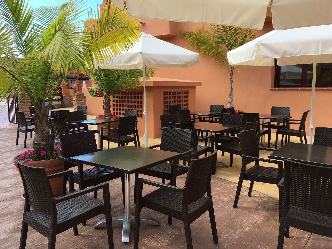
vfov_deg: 48.2
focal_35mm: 29
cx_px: 166
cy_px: 124
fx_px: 278
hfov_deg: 61.7
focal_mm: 4.15
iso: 25
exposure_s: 1/405
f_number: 2.2
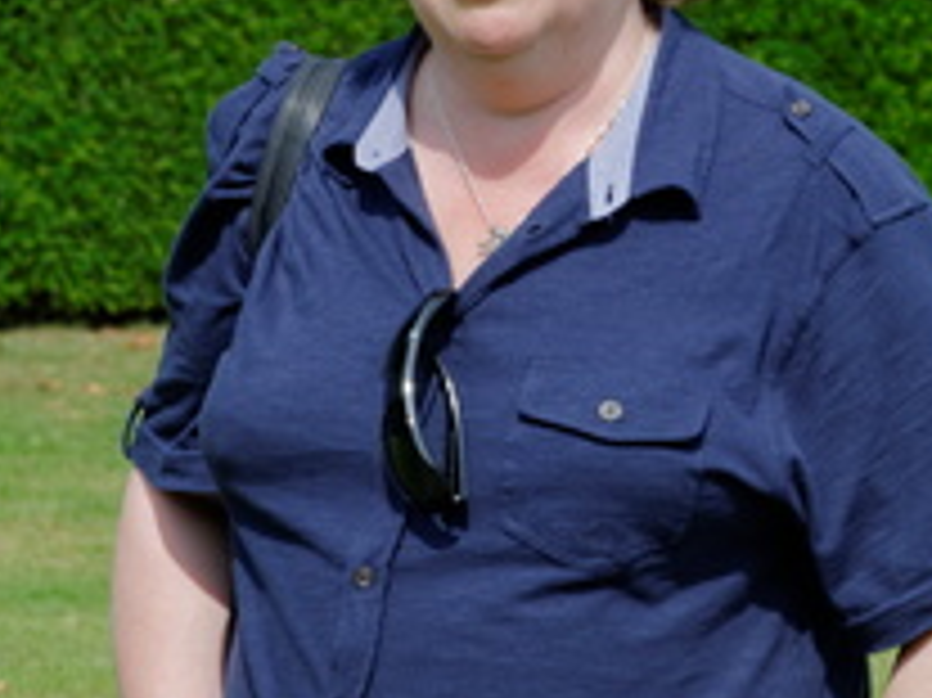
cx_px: 581
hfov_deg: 4.6
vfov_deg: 3.5
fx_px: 11481
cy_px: -126
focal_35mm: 427
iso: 200
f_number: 8
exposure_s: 1/250
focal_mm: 85
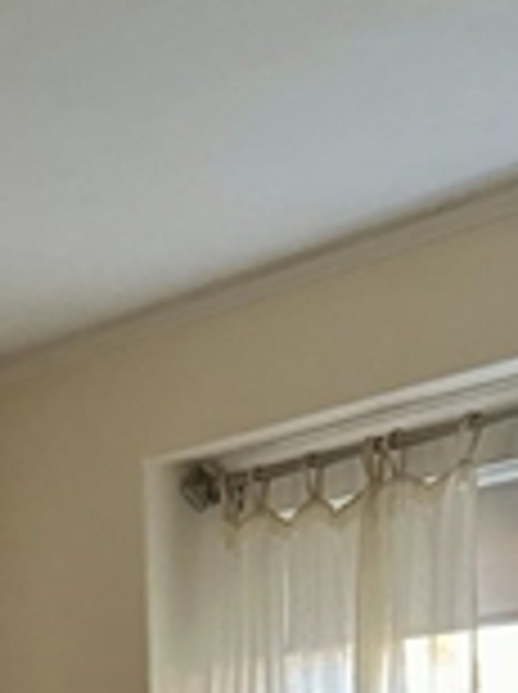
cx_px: -113
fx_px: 2401
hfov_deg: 12.0
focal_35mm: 120
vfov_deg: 14.9
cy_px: 1130
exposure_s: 1/60
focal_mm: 6.86
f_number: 1.78
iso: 500
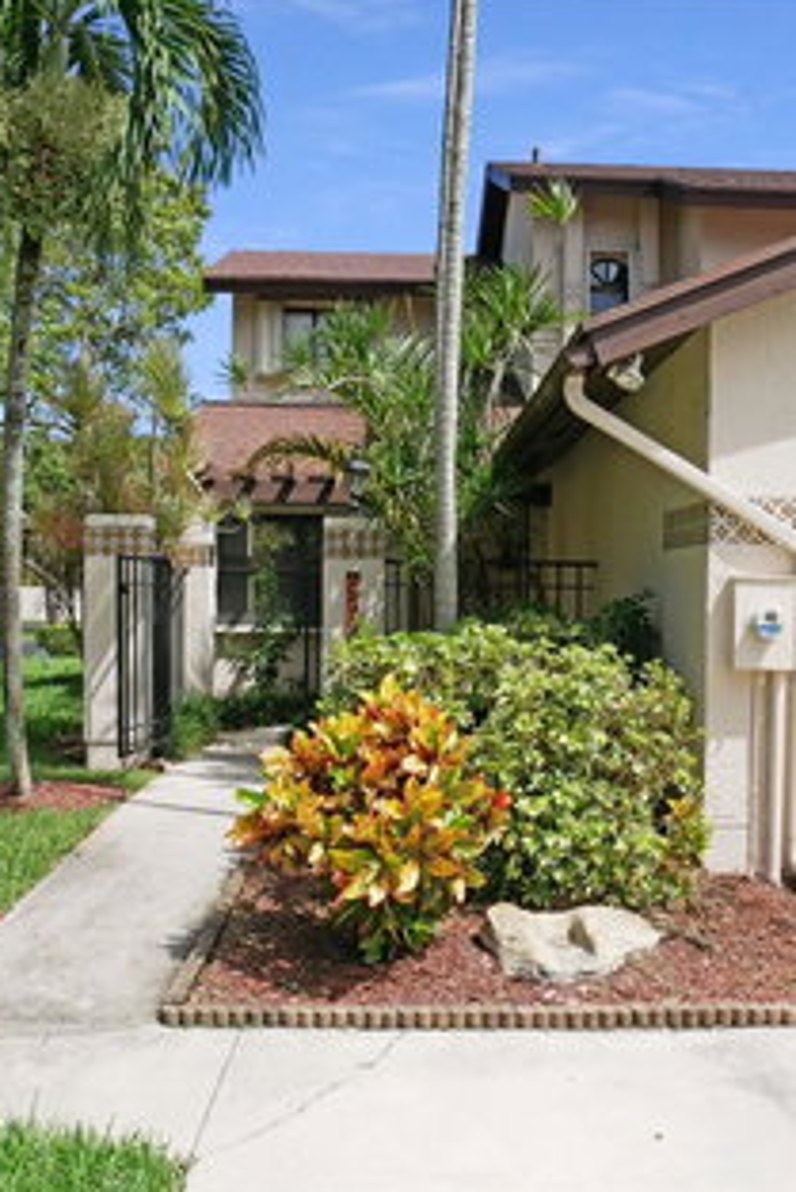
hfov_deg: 38.9
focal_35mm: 34
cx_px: 449
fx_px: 1126
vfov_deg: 55.8
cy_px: 594
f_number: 8
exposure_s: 1/500
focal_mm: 12
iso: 200
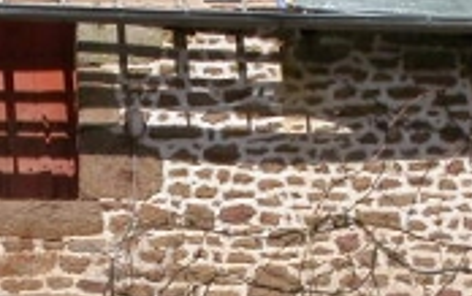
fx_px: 2034
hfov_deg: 13.2
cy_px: 231
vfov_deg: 8.3
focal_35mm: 158
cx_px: 160
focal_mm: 7.85
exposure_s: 1/499
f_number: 7.5
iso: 100
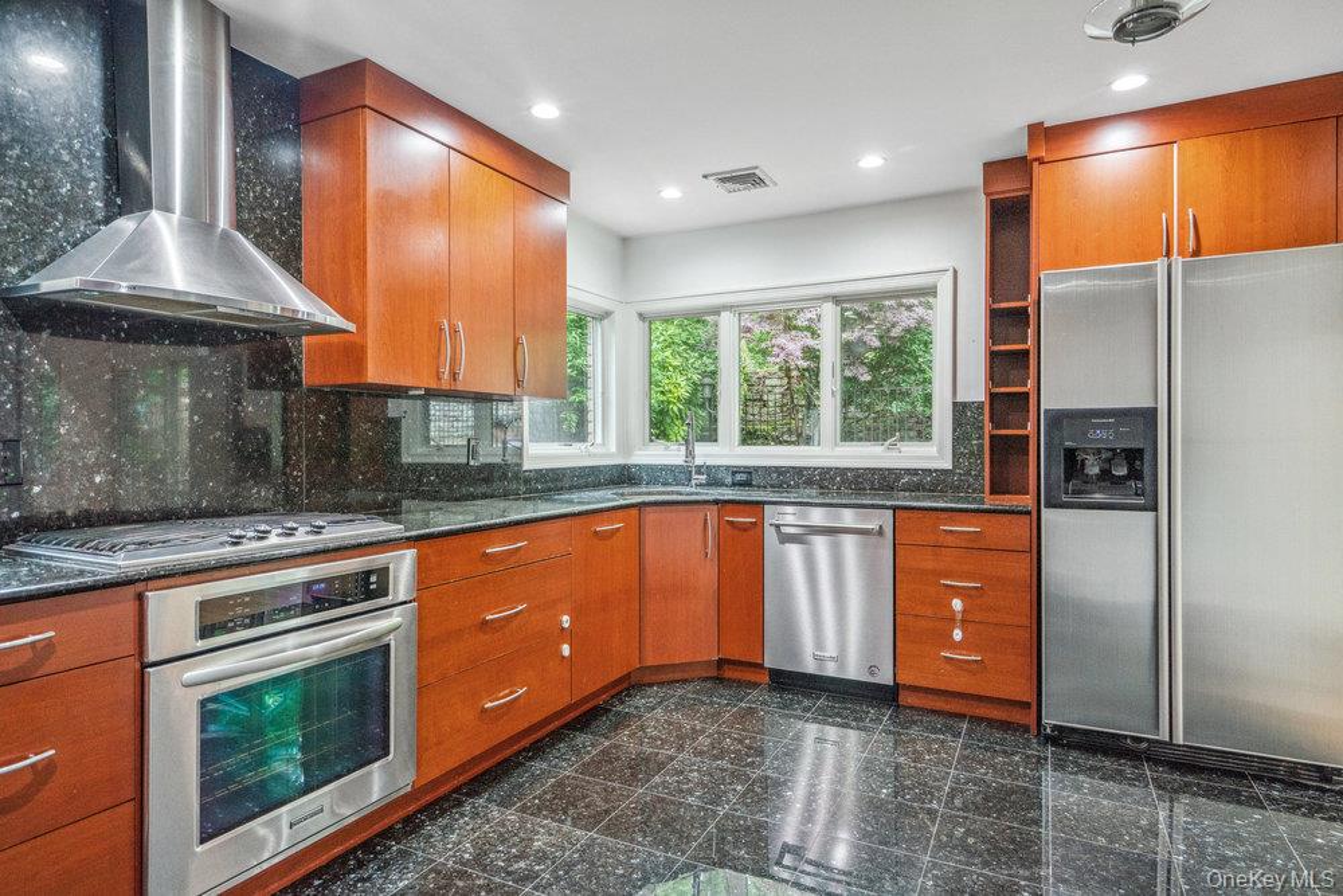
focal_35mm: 19
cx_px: 672
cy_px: 448
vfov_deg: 64.6
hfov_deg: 86.9
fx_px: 709
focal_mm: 19
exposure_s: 1/80
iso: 1000
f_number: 5.6
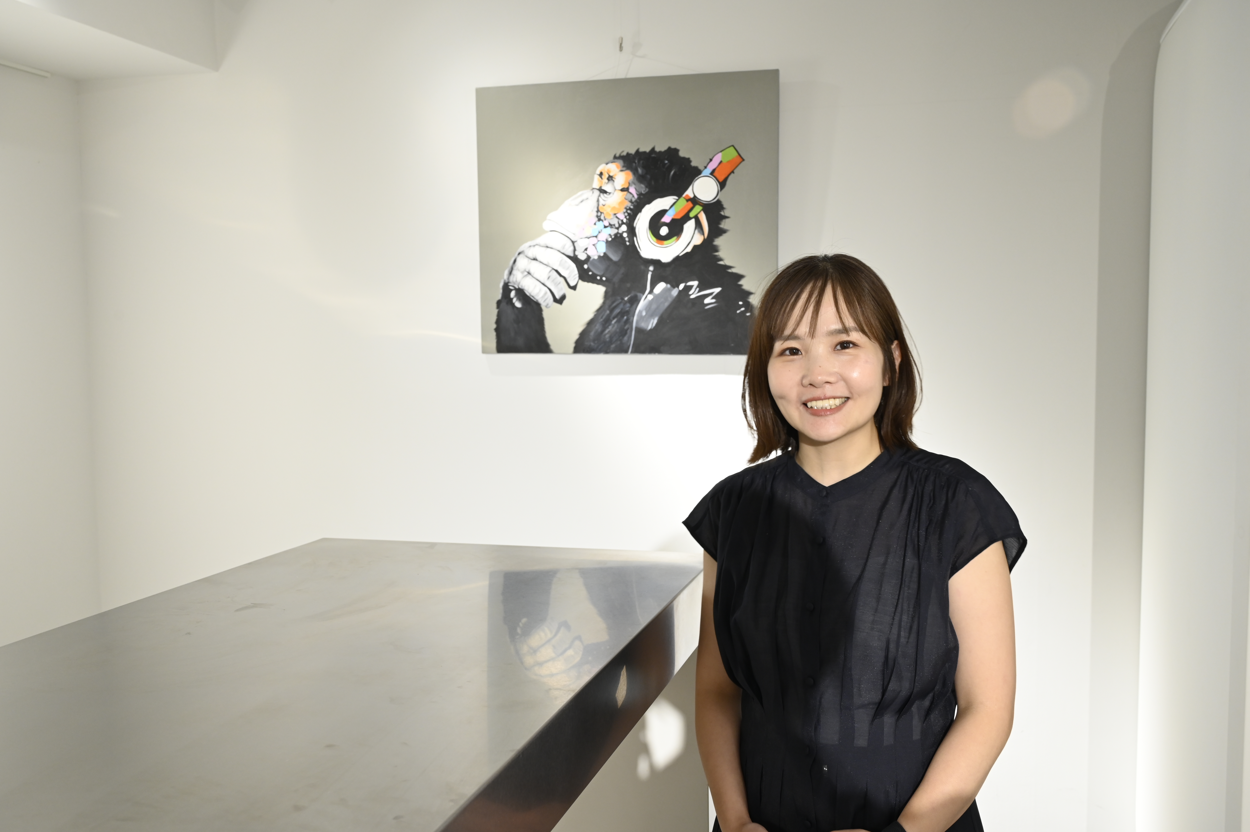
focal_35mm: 33
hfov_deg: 57.3
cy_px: 416
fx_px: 1145
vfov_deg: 39.9
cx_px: 625
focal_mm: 33
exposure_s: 1/15
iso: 1000
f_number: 8
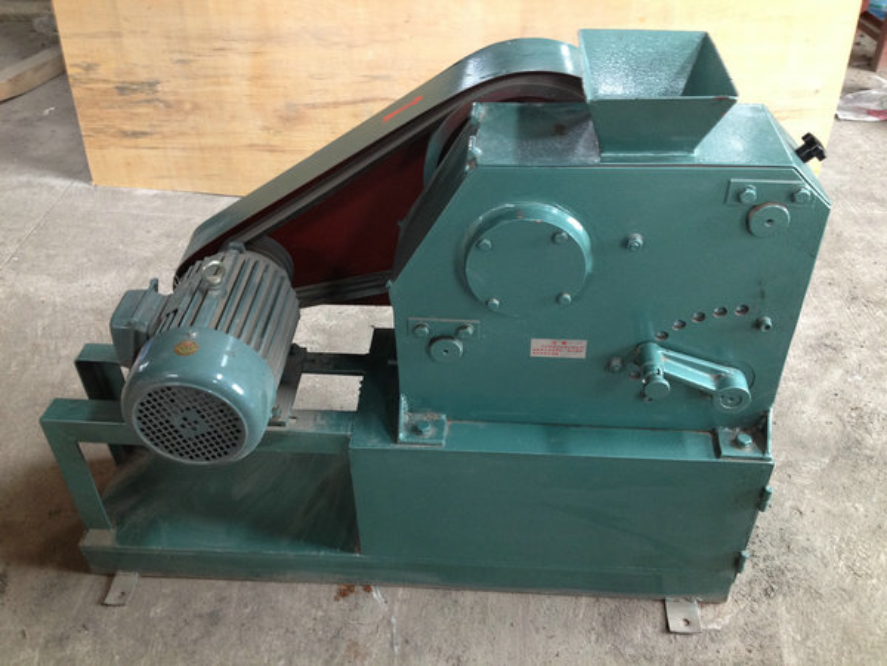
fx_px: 897
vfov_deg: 40.7
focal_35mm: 35
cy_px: 333
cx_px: 444
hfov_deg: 52.6
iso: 125
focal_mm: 4.28
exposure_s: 1/20
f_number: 2.4
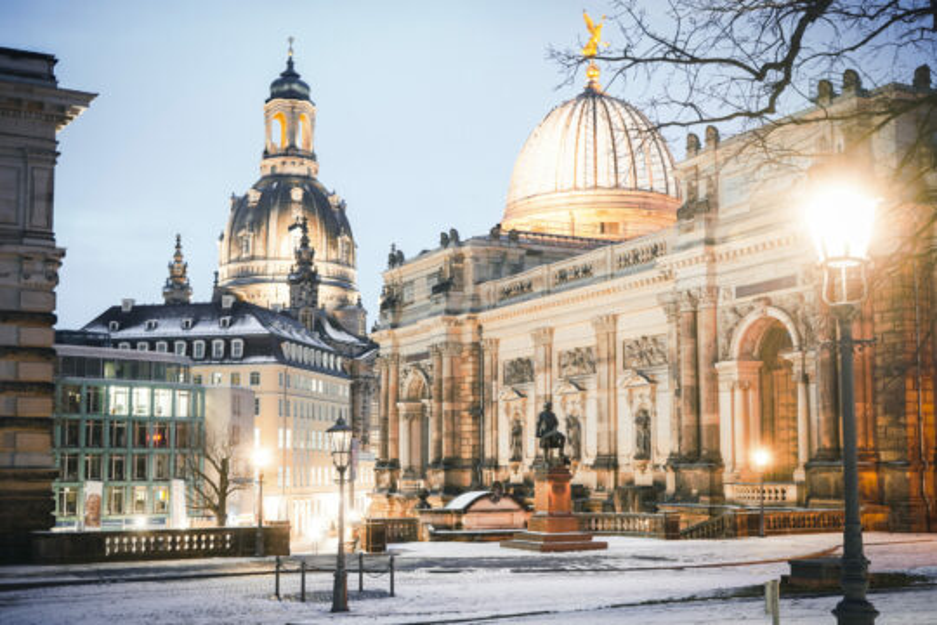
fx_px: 1041
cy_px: 312
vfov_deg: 33.4
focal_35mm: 40
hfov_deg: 48.5
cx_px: 468
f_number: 4
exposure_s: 5
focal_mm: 40
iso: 100
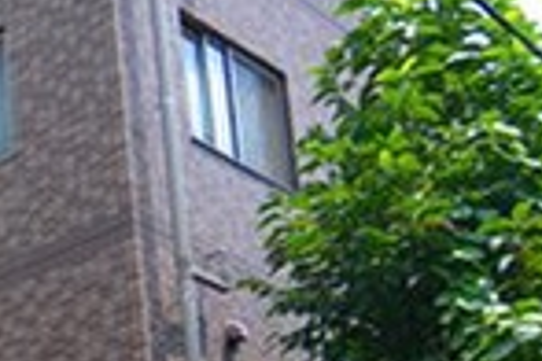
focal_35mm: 86
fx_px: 1295
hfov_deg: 17.9
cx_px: -487
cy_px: 586
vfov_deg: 14.5
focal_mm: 12
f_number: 8
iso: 100
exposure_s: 1/250
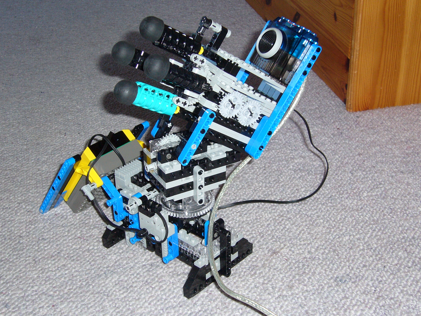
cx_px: 210
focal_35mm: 56
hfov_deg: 34.3
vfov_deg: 26.1
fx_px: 681
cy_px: 158
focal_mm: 7.5
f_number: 3.2
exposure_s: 1/30
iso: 100
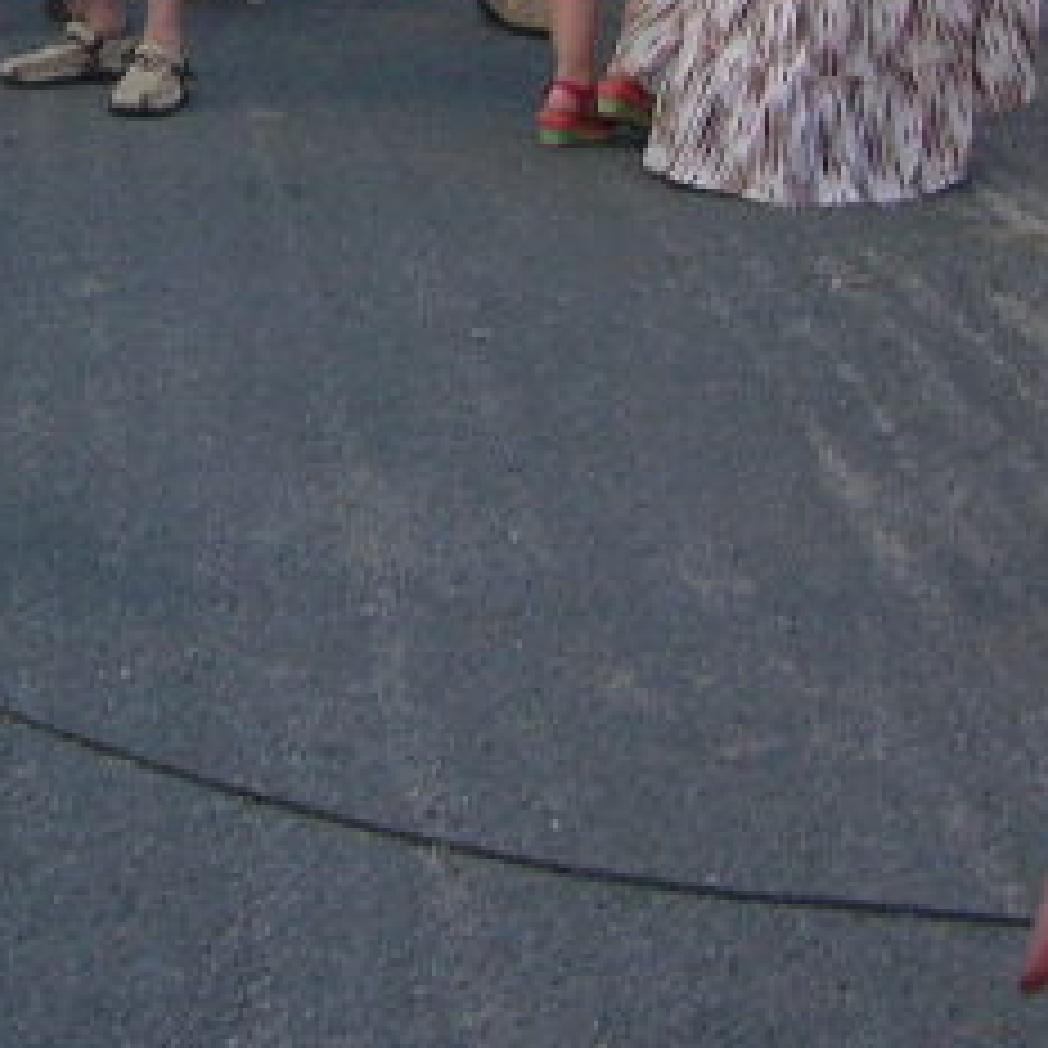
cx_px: -198
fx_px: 4658
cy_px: -319
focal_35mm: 136
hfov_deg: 12.5
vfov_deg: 12.4
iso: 50
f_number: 2.8
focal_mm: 5.8
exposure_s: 1/155
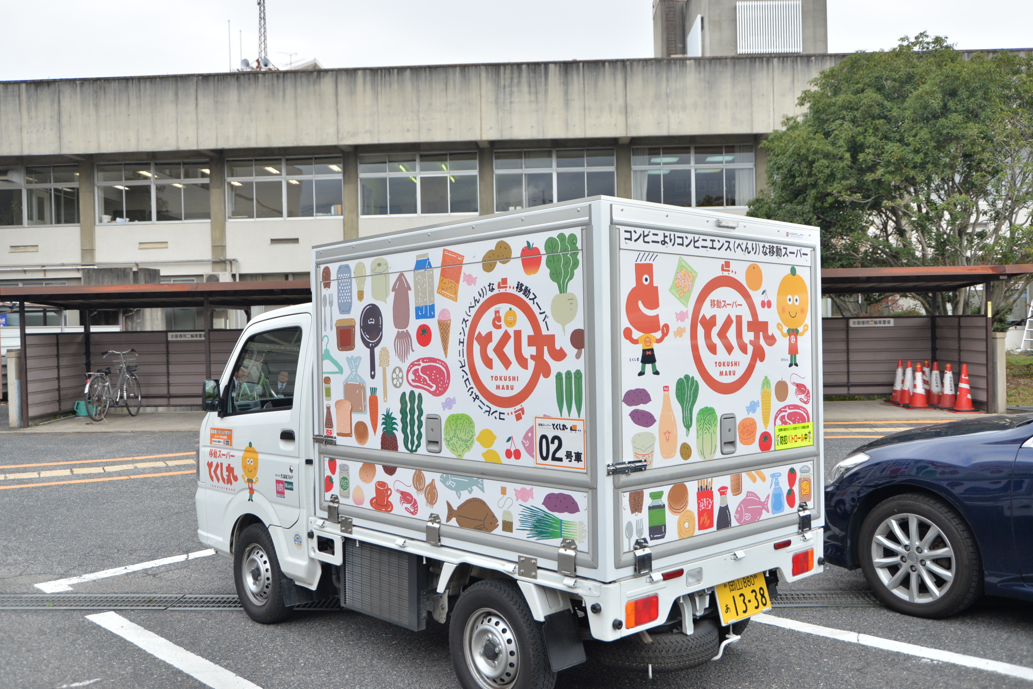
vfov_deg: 38.9
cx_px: 516
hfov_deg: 55.8
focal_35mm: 34
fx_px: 976
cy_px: 344
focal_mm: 34
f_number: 6.3
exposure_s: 1/1000
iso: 800
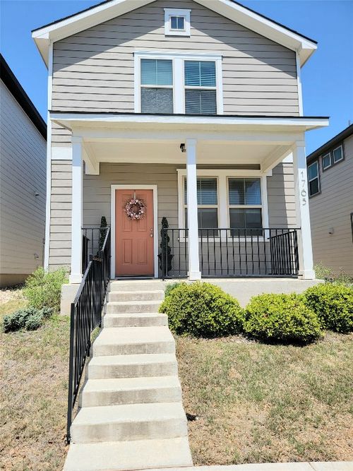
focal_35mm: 24
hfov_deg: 56.8
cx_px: 176
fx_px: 326
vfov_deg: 71.6
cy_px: 236
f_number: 1.8
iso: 16
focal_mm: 6.7
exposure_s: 1/1000
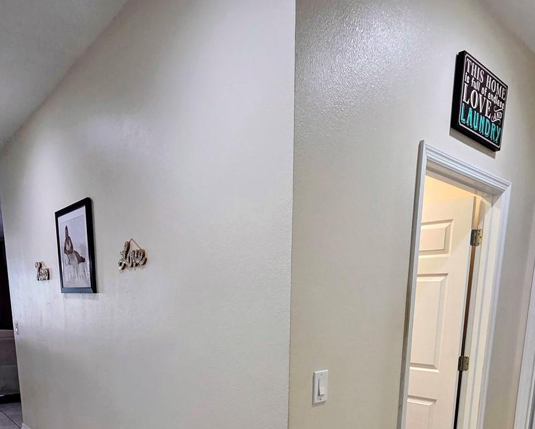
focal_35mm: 25
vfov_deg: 50.1
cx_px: 276
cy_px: 390
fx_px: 396
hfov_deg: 68.1
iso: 160
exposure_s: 1/60
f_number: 2.2
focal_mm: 2.2
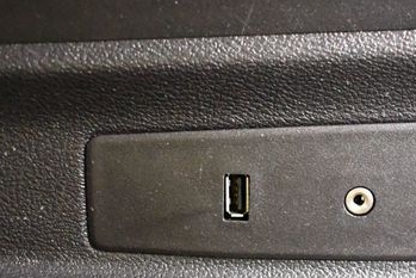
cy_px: 216
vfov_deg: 20.4
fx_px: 763
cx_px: 306
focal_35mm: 66
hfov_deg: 30.1
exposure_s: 1/30
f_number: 3.5
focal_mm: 18
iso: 12800
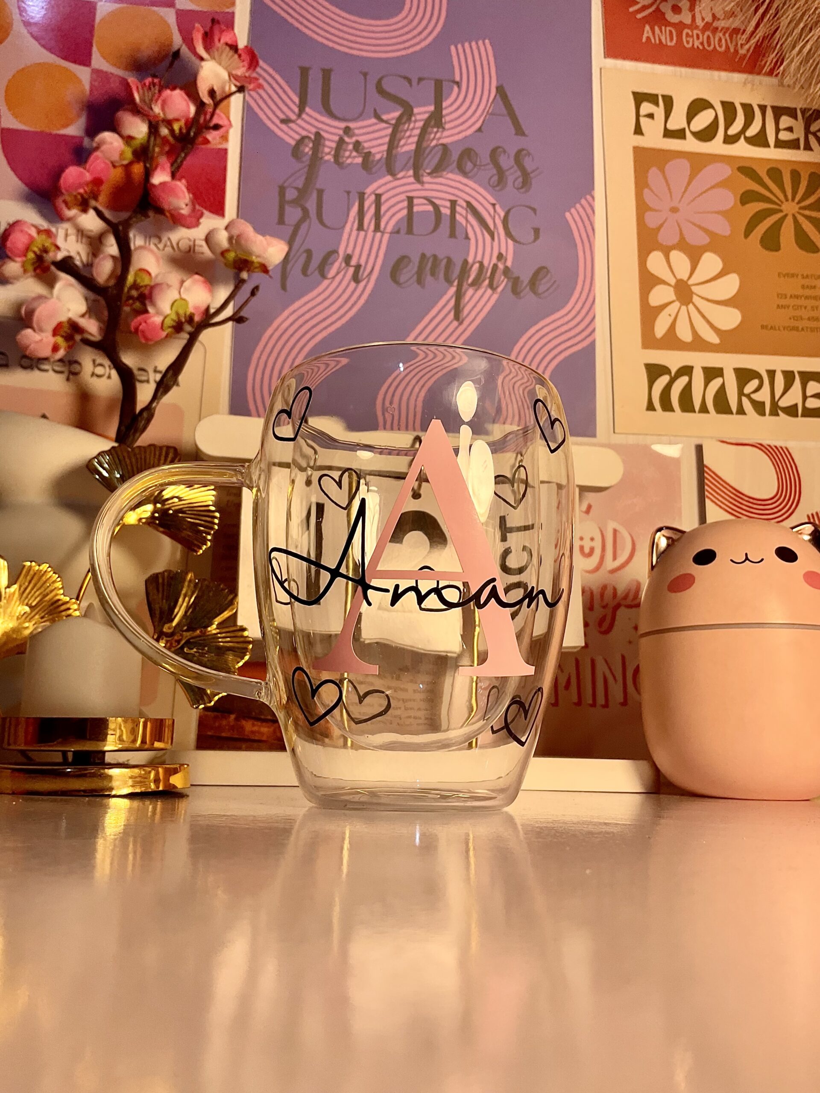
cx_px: 410
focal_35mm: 29
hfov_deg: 48.2
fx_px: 916
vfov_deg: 61.7
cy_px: 546
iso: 25
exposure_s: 1/342
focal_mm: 3
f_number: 1.8
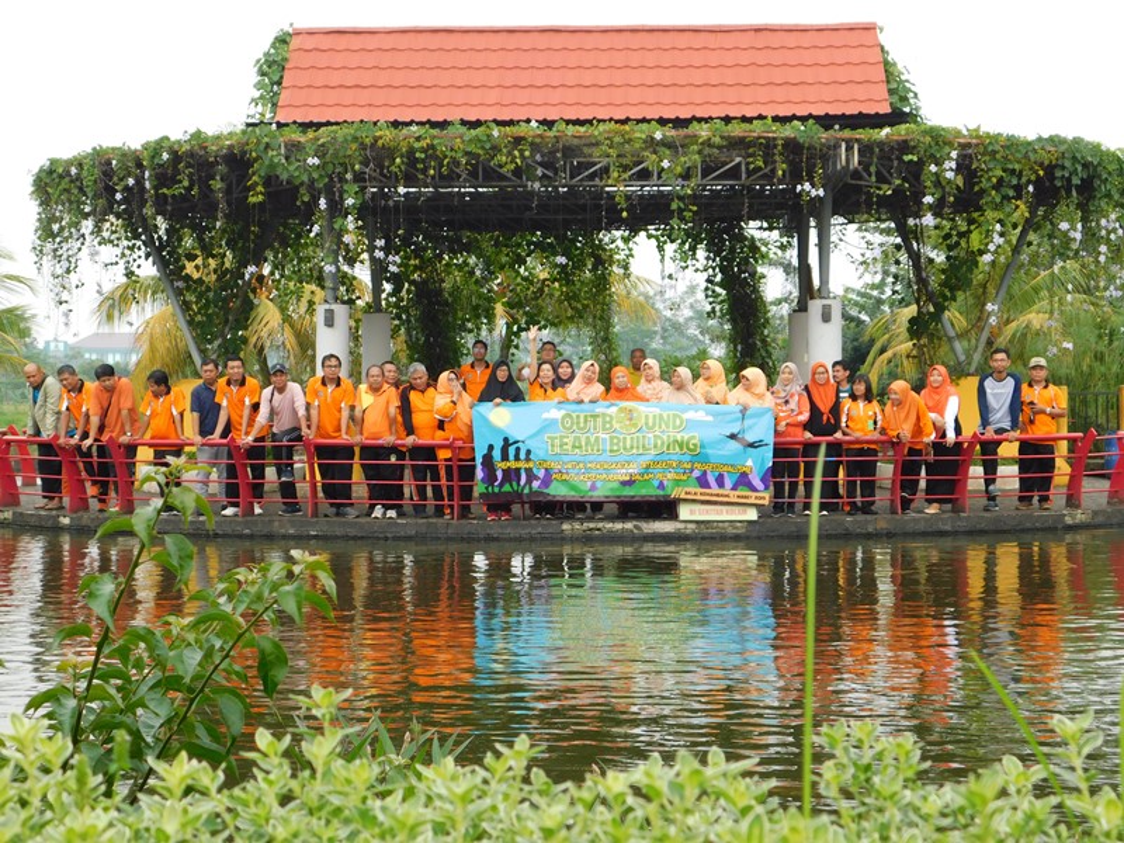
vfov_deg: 24.8
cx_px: 562
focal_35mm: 59
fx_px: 1916
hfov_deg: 32.7
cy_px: 422
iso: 125
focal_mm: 10.4
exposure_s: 1/250
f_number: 4
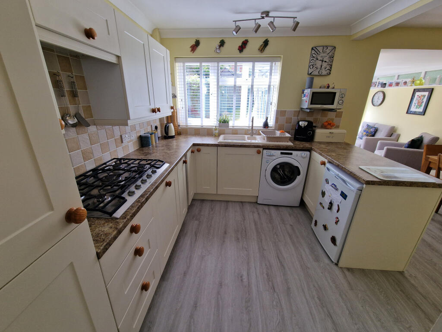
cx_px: 221
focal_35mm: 13
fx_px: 166
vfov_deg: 89.9
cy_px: 166
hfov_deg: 106.2
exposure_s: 1/236
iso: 50
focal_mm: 2.2
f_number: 2.2
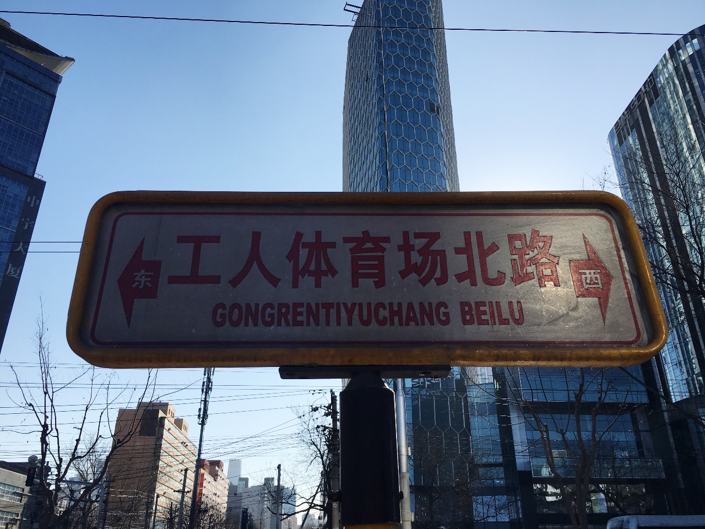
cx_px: 352
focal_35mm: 29
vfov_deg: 48.2
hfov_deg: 61.7
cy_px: 264
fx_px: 591
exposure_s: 1/1479
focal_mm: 4.15
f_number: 2.2
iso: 25
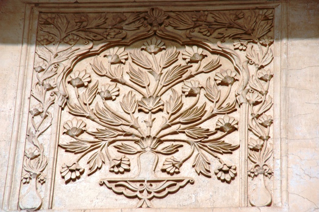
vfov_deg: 4.6
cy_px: 106
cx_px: 160
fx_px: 2657
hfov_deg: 6.9
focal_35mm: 300
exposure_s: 1/1250
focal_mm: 200
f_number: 9
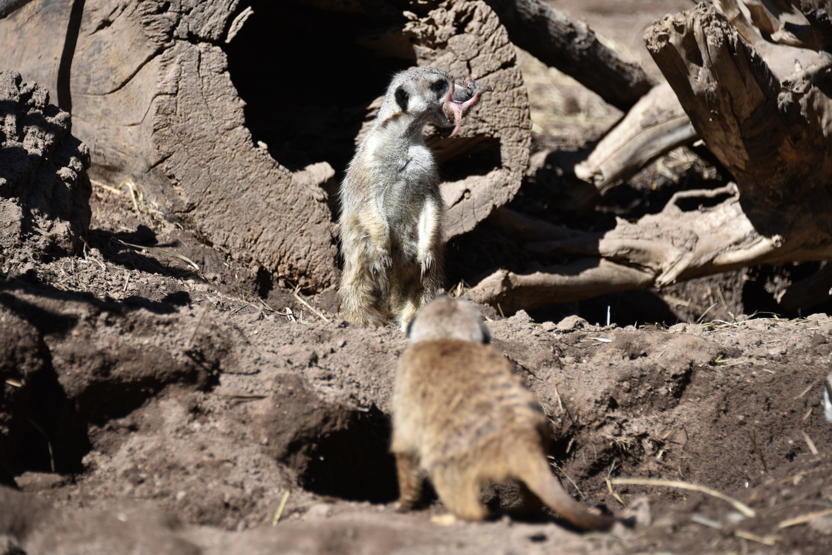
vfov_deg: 8.1
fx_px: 3930
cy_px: 278
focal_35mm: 170
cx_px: 416
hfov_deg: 12.1
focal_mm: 170
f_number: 5.6
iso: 125
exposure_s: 1/400
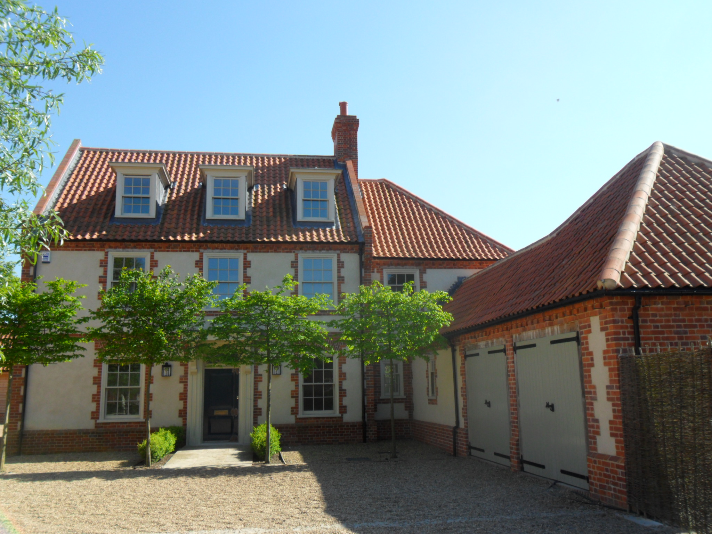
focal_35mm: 32
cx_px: 356
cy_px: 267
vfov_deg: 44.2
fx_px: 658
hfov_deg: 56.8
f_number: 3.7
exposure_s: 1/350
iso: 80
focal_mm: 5.7
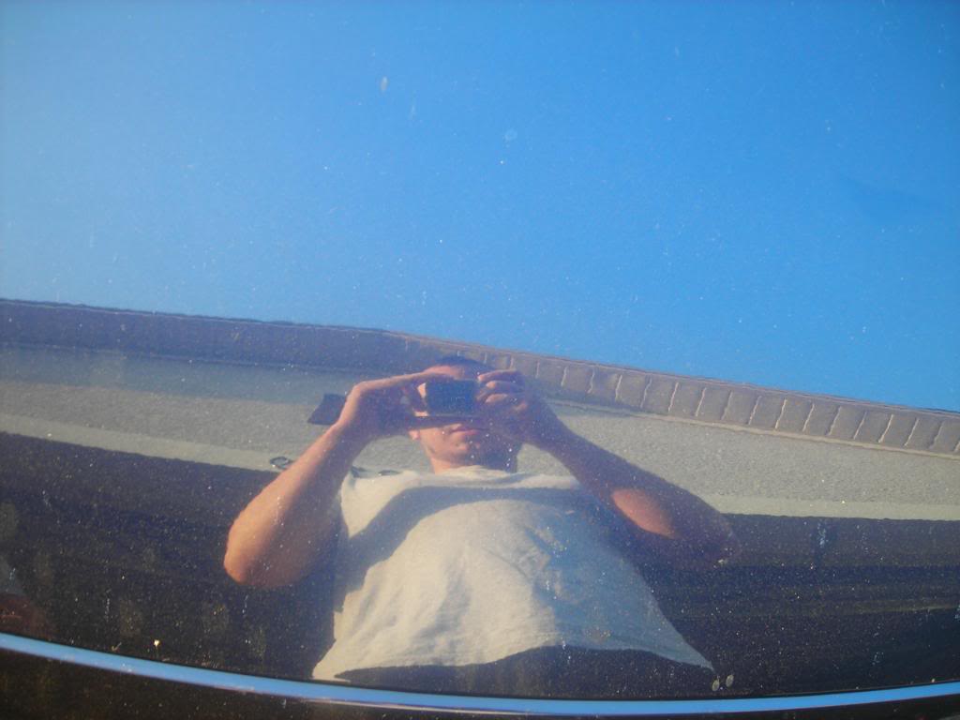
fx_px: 1054
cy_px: 360
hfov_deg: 49.0
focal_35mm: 38
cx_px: 480
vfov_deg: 37.7
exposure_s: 1/15.6
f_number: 3.2
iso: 50
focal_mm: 6.3
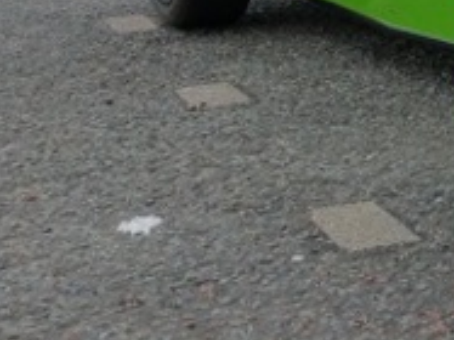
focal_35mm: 106
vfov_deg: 13.7
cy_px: -32
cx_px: 714
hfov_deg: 16.6
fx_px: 1389
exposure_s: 1/800
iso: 200
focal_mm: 5.4
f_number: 3.6
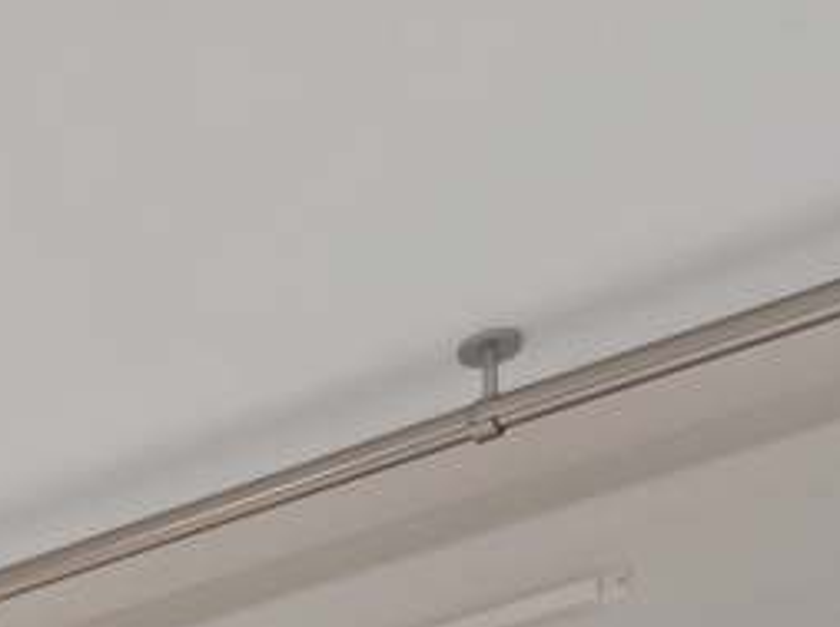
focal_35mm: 117
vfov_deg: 9.4
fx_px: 2835
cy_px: 1987
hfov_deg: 14.0
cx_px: -893
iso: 100
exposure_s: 1/25
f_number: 10
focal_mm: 16
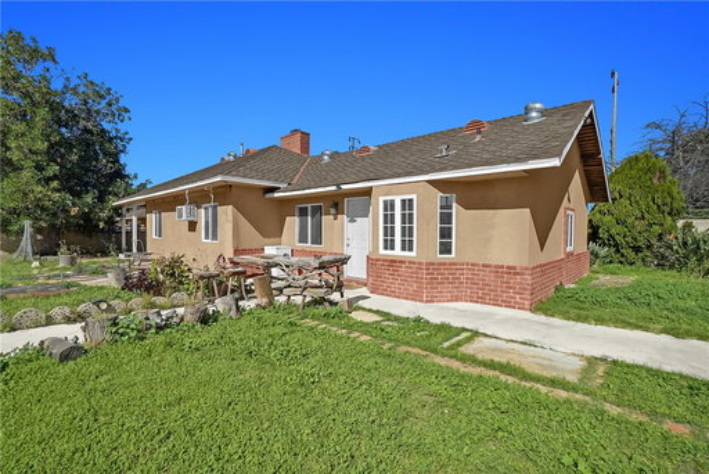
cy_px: 237
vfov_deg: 77.4
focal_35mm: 15
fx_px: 296
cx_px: 354
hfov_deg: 100.4
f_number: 10
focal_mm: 10
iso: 1000
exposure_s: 1/3200
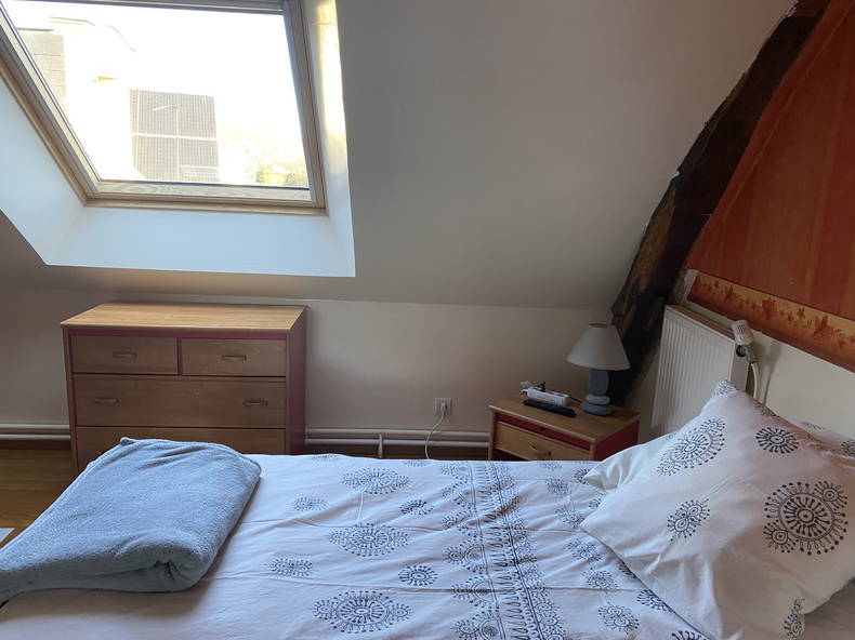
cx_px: 428
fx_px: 642
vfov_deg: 53.0
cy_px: 320
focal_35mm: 26
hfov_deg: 67.3
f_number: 1.8
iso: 125
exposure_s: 1/86
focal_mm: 4.25
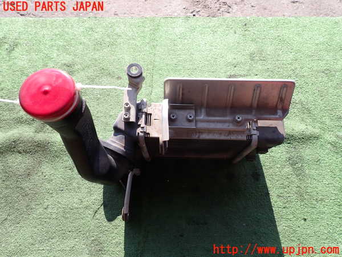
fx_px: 247
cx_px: 171
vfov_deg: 54.9
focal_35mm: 25
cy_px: 128
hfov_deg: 69.4
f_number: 2.8
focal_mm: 4.5
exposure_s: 1/400
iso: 100
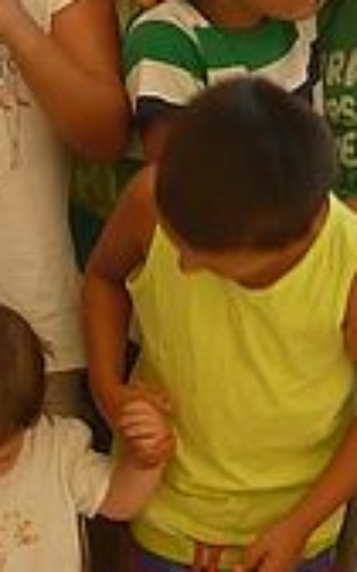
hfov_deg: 8.7
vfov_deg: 13.8
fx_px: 2351
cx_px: 102
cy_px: 221
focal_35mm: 151
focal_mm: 4.3
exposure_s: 1/60
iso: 100
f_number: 3.3
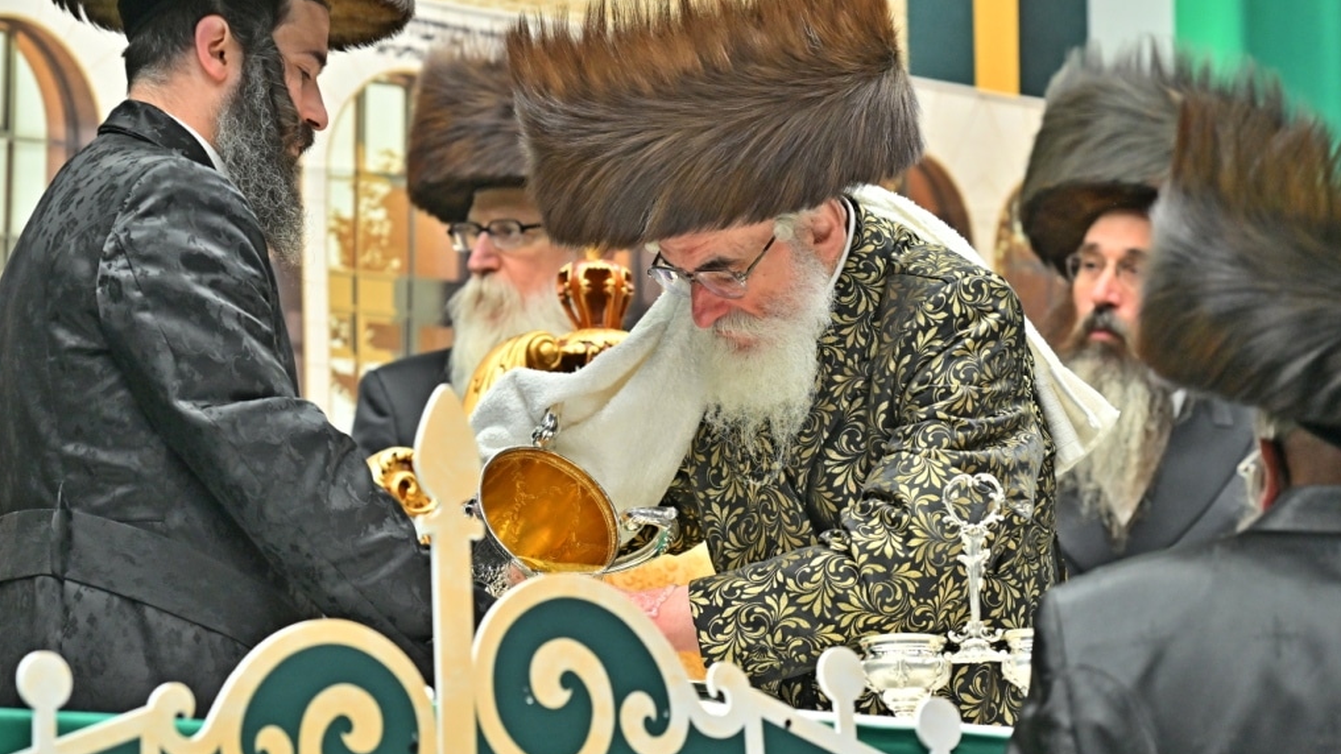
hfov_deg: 12.4
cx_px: 674
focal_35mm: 174
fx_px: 6187
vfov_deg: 7.0
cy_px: 355
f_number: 4
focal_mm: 110
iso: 800
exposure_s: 1/320
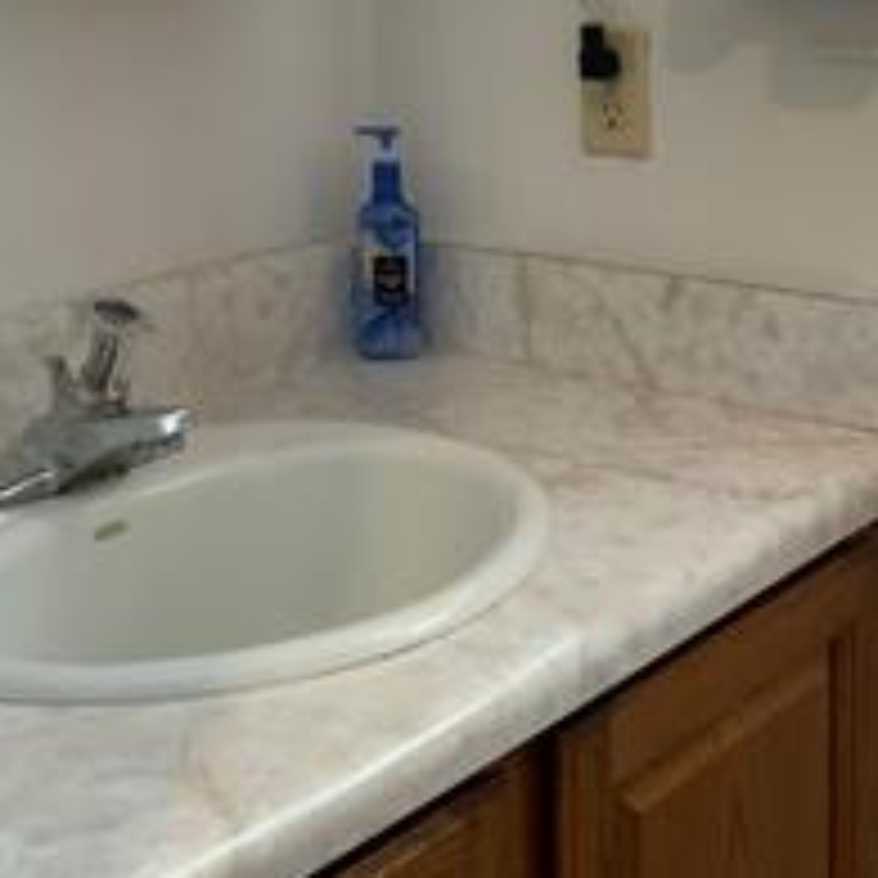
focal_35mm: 63
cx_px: 401
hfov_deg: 27.3
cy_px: 32
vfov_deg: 26.1
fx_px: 1808
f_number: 1.8
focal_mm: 3
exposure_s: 1/60
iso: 50
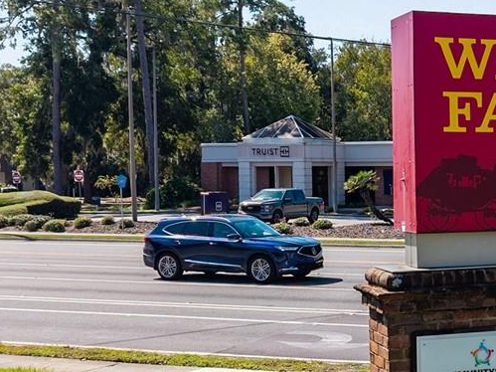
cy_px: 316
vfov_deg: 18.9
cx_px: 487
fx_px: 1103
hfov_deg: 24.3
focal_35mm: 77
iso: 170
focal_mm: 8.67
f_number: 1.8
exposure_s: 1/3000
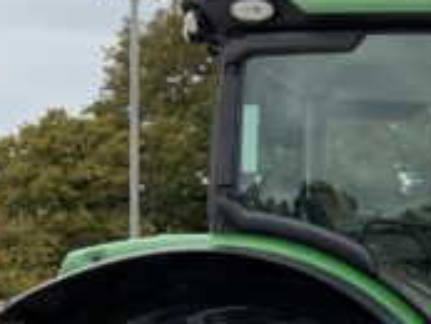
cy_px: 344
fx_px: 1333
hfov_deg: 16.7
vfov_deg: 13.6
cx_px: 645
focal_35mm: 107
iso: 16
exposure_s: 1/792
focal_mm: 3
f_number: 1.8
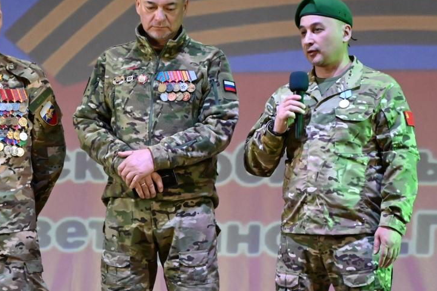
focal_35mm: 178
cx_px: 183
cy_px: 123
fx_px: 2160
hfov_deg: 11.5
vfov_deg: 7.7
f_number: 5.6
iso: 6400
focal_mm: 85
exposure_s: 1/320
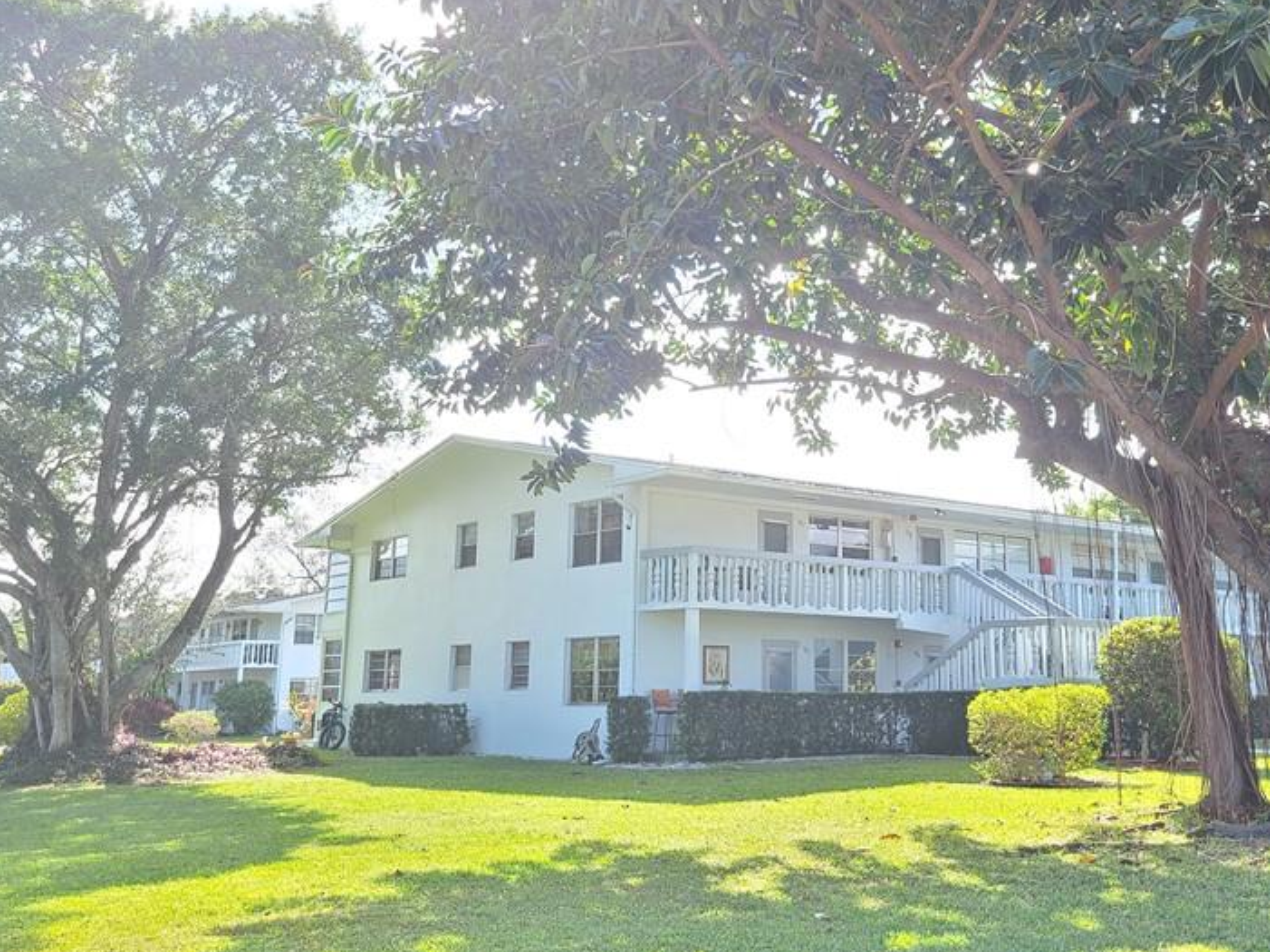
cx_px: 775
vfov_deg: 37.6
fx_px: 1393
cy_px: 399
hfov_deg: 48.6
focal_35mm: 38
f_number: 1.8
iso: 40
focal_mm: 5.4
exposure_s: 1/223
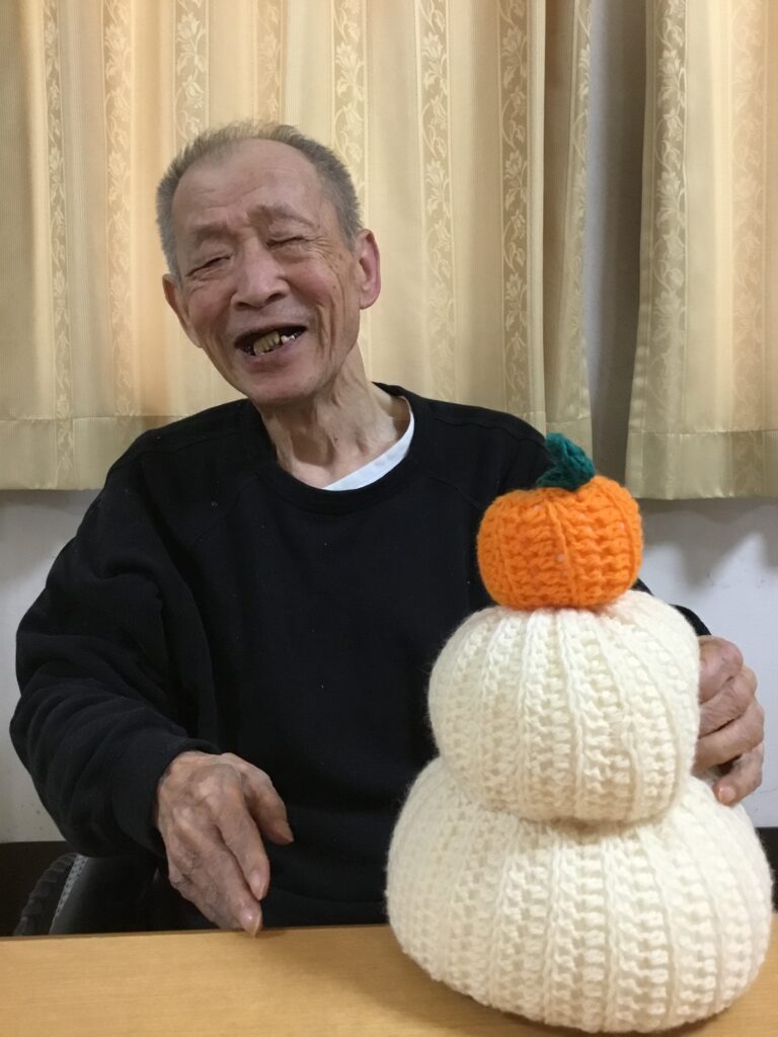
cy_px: 518
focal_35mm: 31
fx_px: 929
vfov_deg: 58.4
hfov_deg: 45.4
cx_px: 389
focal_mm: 3.3
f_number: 2.4
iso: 200
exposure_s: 1/30
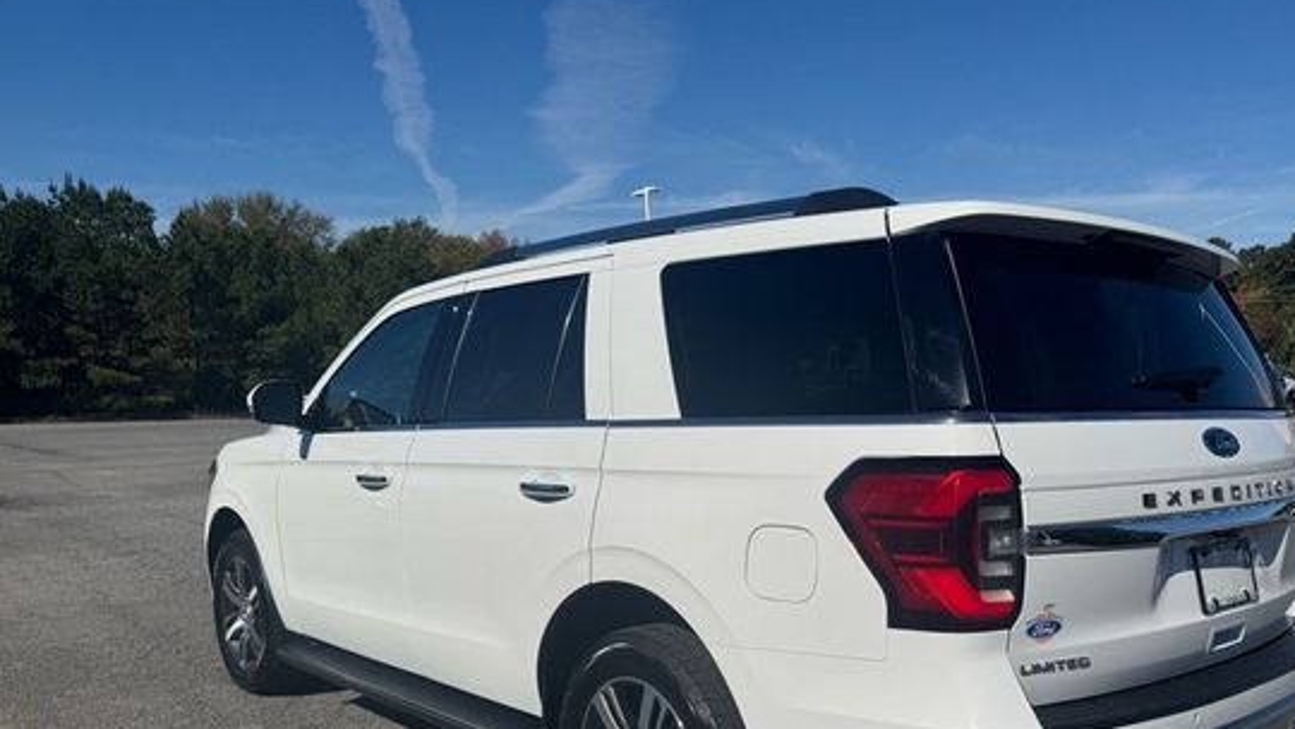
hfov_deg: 62.3
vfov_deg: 36.9
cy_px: 542
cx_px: 748
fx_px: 1065
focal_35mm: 31
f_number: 1.78
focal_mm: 6.76
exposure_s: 1/12346
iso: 80
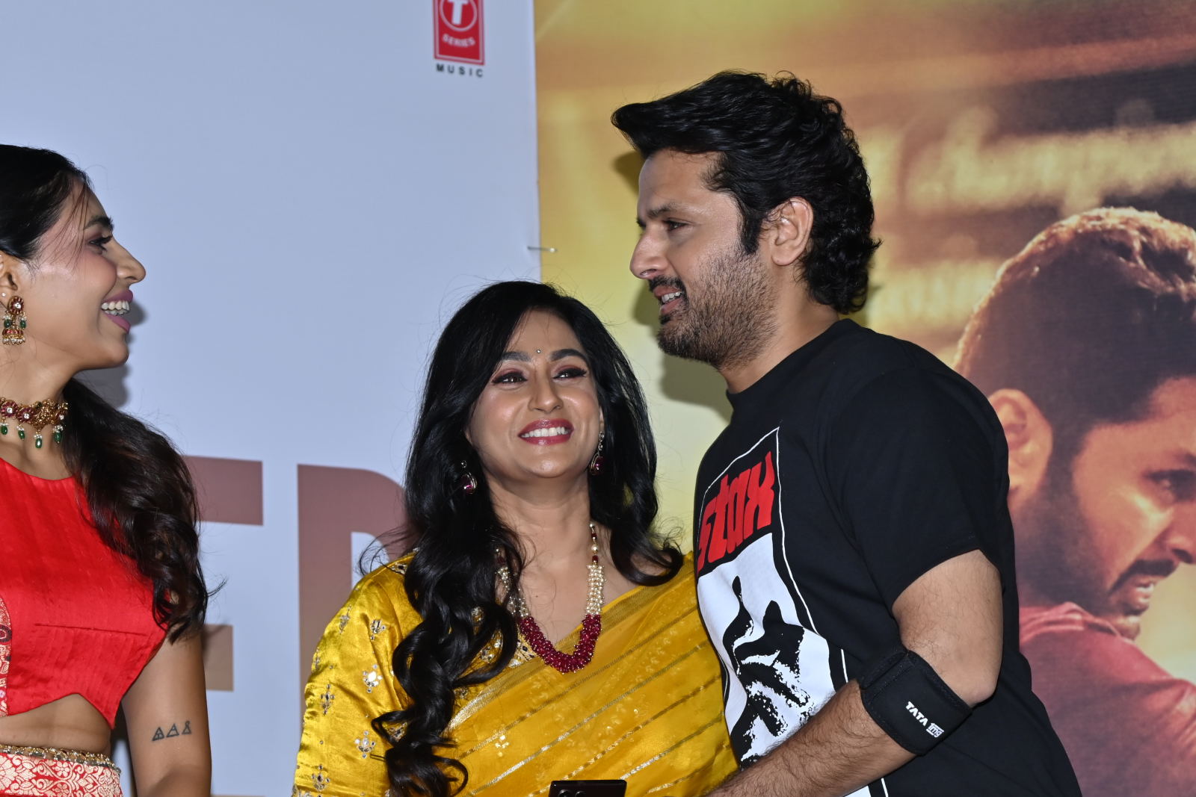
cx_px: 598
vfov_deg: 9.7
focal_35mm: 142
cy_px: 398
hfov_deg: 14.4
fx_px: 4718
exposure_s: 1/125
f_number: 5.6
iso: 500
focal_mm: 95
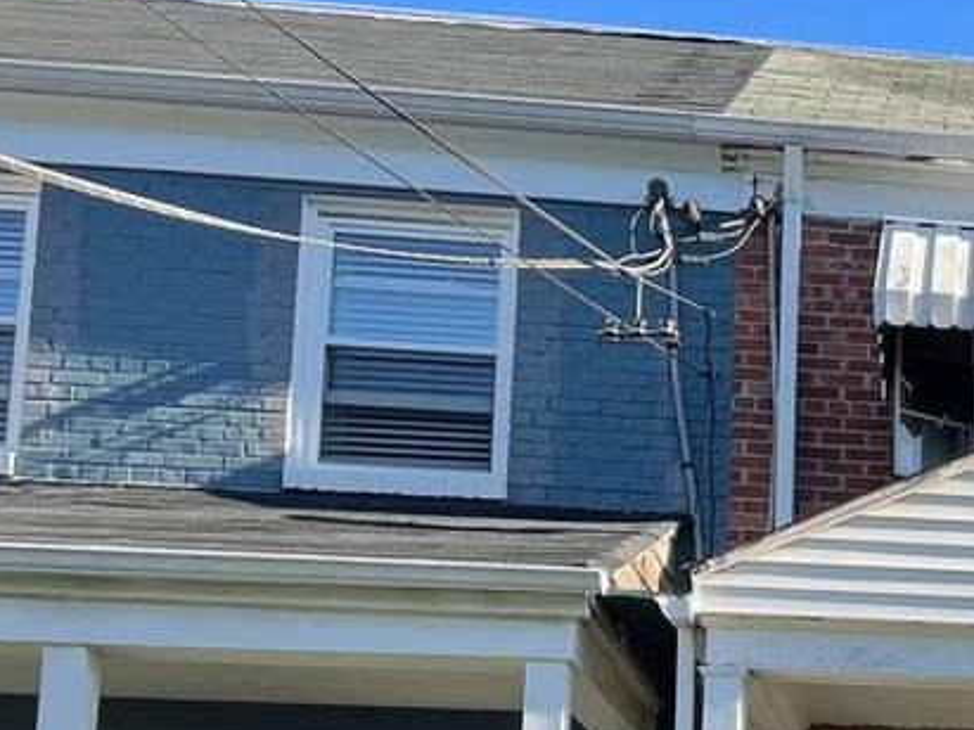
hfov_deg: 21.2
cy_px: 875
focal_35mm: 81
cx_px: 1360
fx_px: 2278
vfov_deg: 17.4
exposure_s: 1/875
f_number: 1.6
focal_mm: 4.2
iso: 32
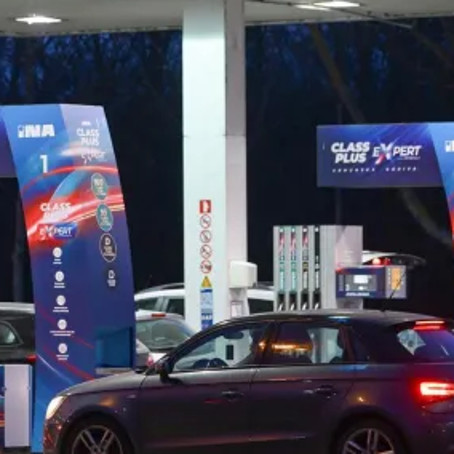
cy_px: 130
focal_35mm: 319
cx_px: -53
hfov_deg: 5.5
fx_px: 4733
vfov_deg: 5.5
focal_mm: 140
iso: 1250
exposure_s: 1/100
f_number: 2.8
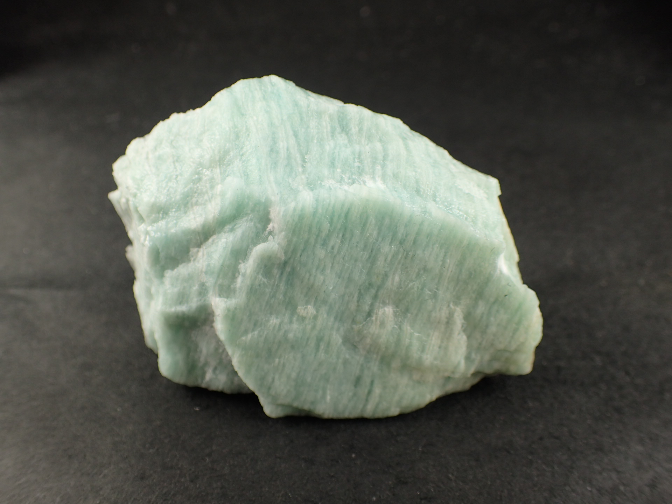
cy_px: 252
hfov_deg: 60.0
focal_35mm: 30
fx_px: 582
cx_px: 336
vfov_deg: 46.8
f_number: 2.3
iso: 100
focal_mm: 5.5
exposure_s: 1/200
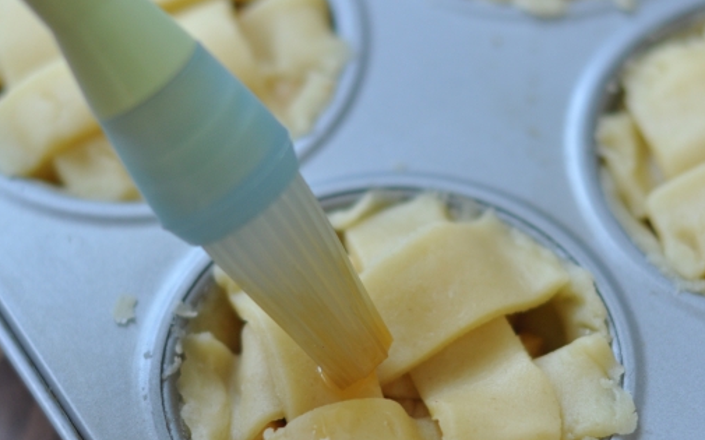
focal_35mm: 121
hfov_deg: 17.2
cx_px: 412
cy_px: 287
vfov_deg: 10.8
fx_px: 2324
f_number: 2.2
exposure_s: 1/125
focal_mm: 50
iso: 320
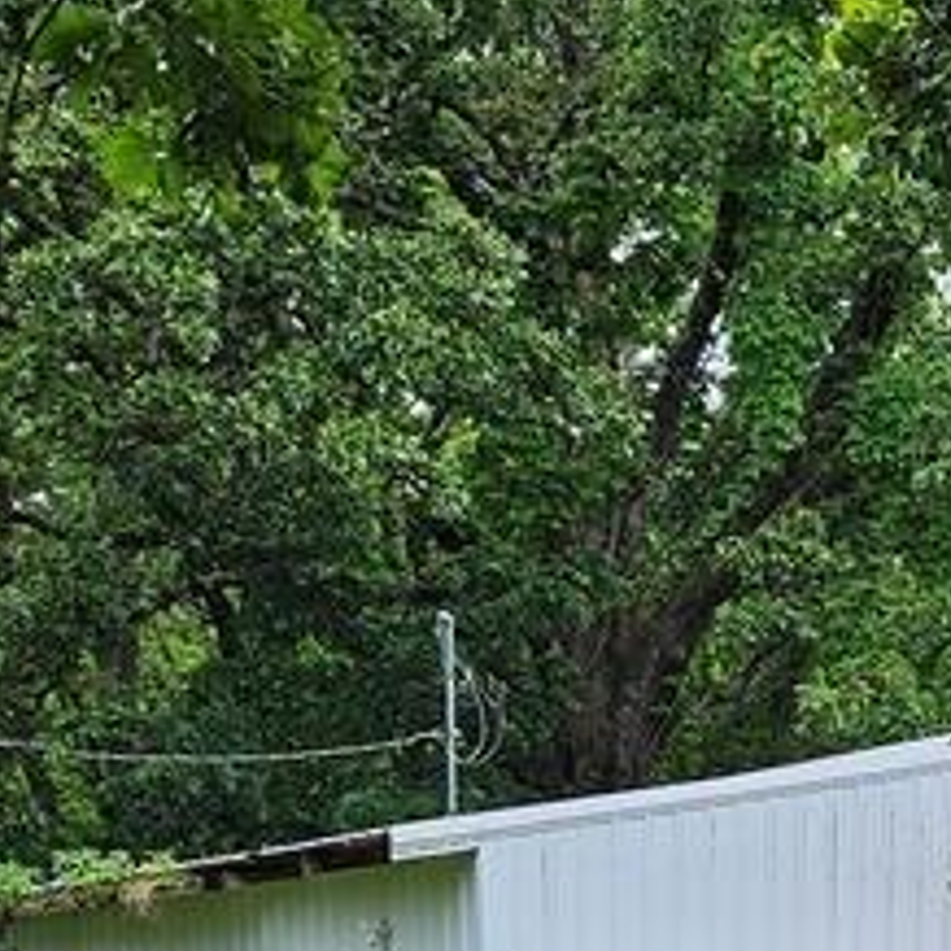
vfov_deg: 13.9
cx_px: 1379
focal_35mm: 117
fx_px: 3637
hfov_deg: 14.1
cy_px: 1448
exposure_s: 1/1465
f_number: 1.8
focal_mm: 5
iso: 50
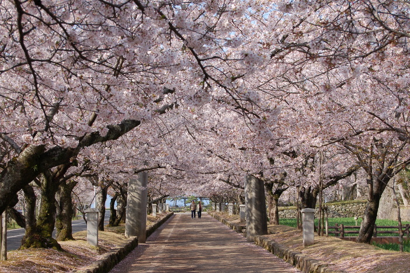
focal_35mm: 82
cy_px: 136
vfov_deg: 16.5
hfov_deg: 24.6
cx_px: 205
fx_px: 939
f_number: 7.1
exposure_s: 1/200
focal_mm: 55
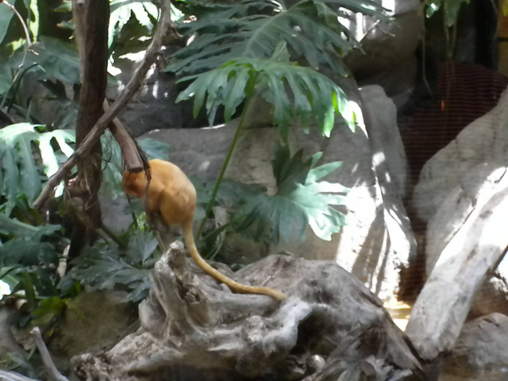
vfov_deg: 12.5
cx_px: 254
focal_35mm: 119
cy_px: 190
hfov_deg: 16.6
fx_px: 1746
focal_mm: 21
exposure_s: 1/74.3
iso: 640
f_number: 5.1
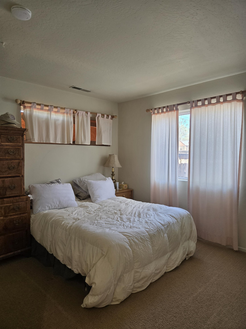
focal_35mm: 23
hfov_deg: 58.9
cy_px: 164
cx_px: 123
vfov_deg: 73.9
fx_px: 218
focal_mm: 5.4
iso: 125
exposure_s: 1/120
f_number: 1.8
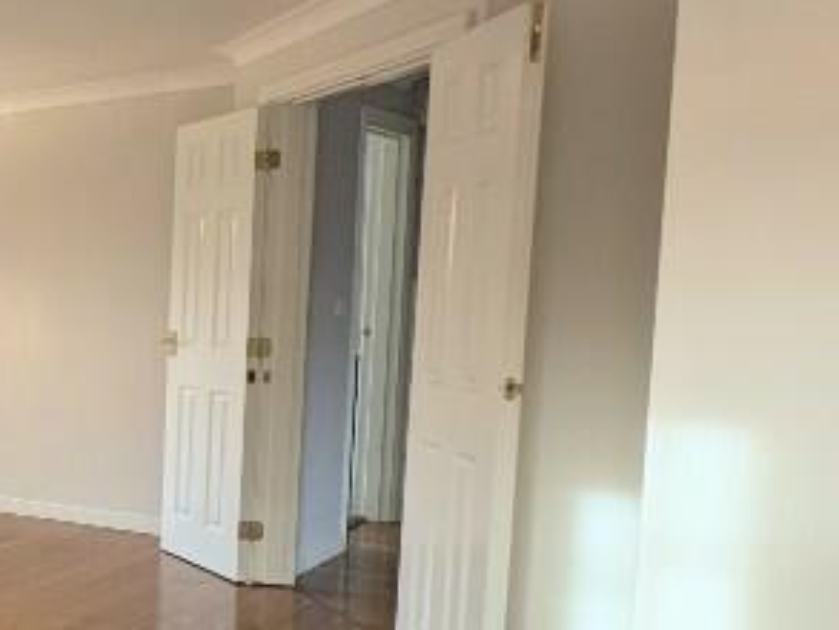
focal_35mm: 42
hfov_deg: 24.7
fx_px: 1018
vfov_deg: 34.3
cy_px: 365
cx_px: -578
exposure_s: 1/50
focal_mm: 2.23
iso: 46
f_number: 1.95
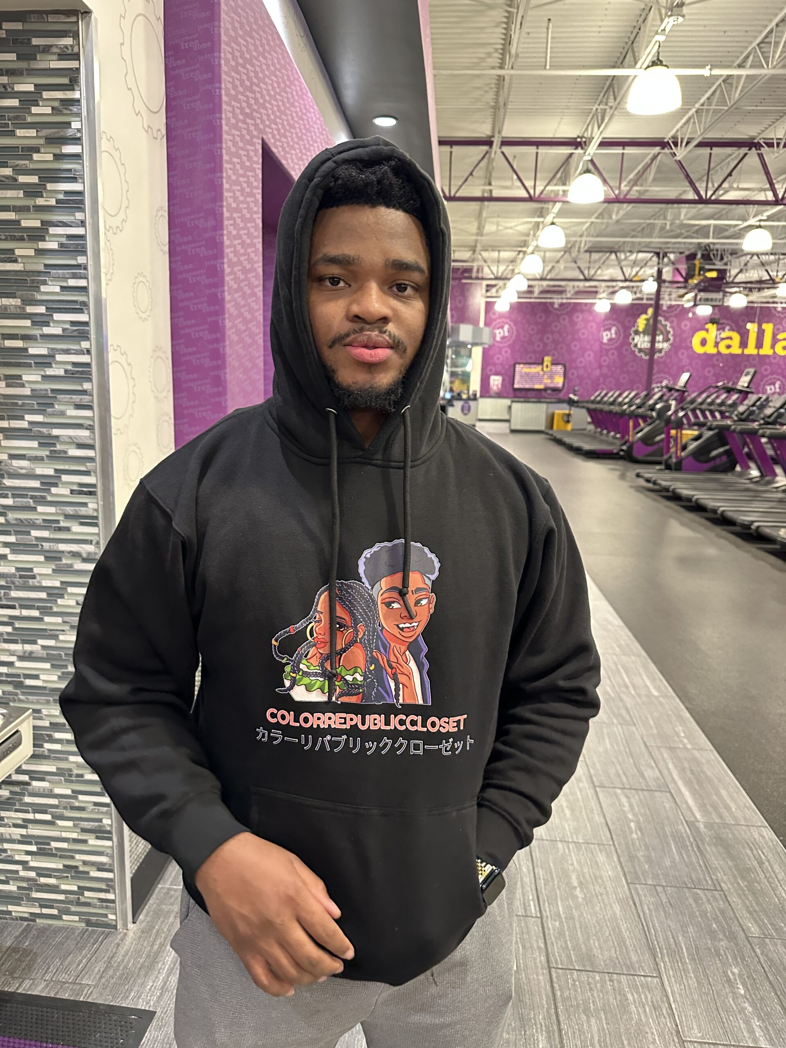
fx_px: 727
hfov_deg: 56.8
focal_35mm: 24
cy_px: 524
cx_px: 393
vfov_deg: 71.6
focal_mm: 6.86
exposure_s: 1/40
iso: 640
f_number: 1.78
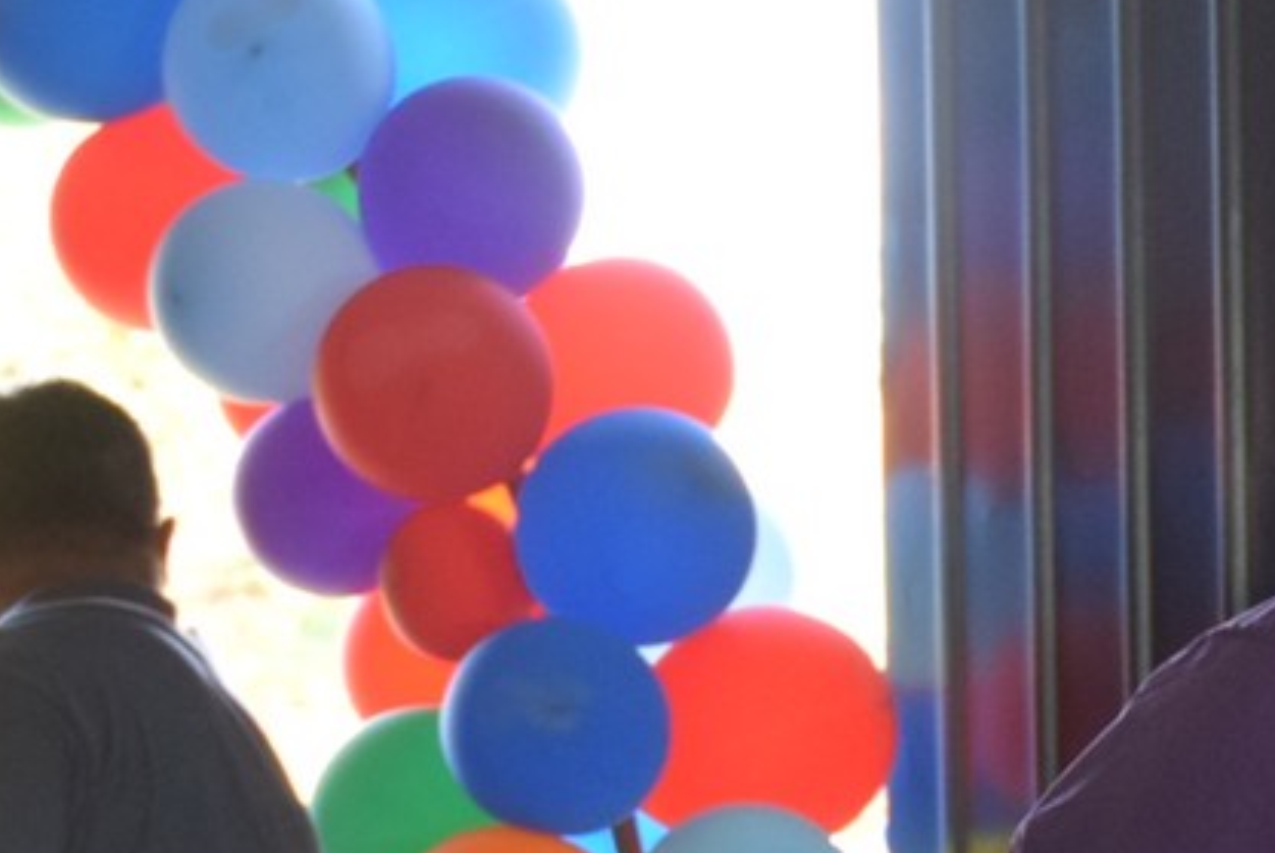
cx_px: 1998
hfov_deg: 10.5
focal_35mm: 187
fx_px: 6635
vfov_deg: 7.3
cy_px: 954
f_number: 5
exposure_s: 1/100
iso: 800
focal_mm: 29
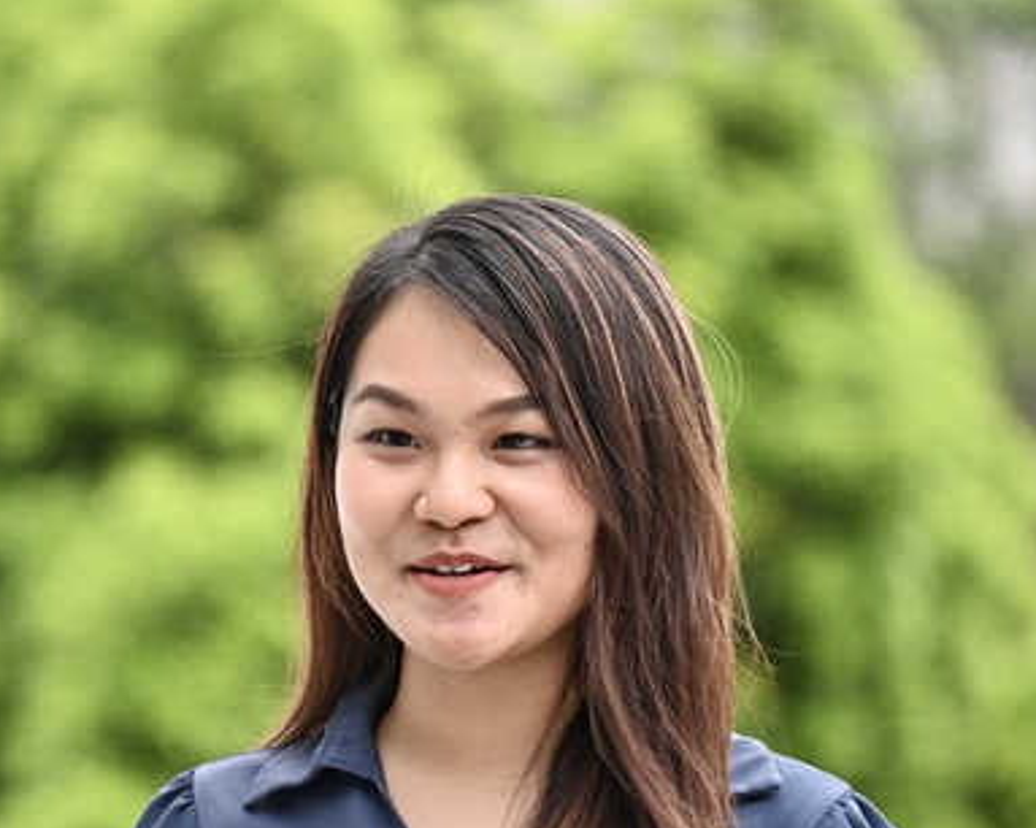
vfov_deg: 5.3
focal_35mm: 294
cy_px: 511
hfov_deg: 6.6
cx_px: 270
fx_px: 9010
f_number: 5
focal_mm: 200
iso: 1250
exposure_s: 1/500
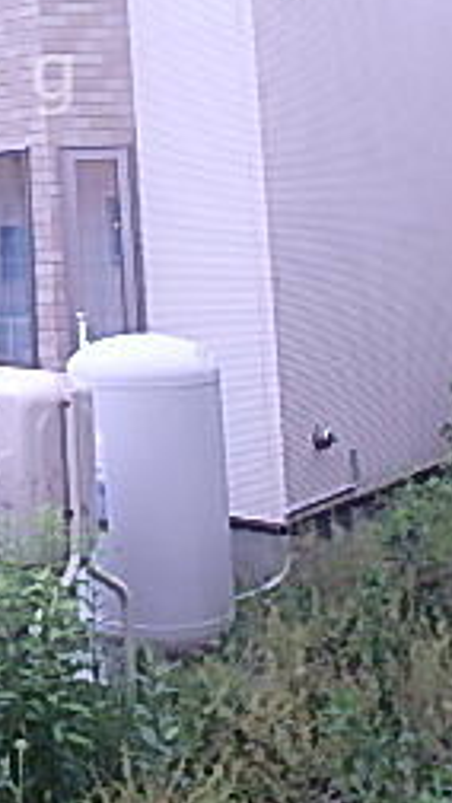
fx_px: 1234
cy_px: 76
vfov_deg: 34.0
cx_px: -127
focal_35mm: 58
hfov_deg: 19.3
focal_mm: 3.7
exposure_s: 1/60
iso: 125
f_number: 3.5
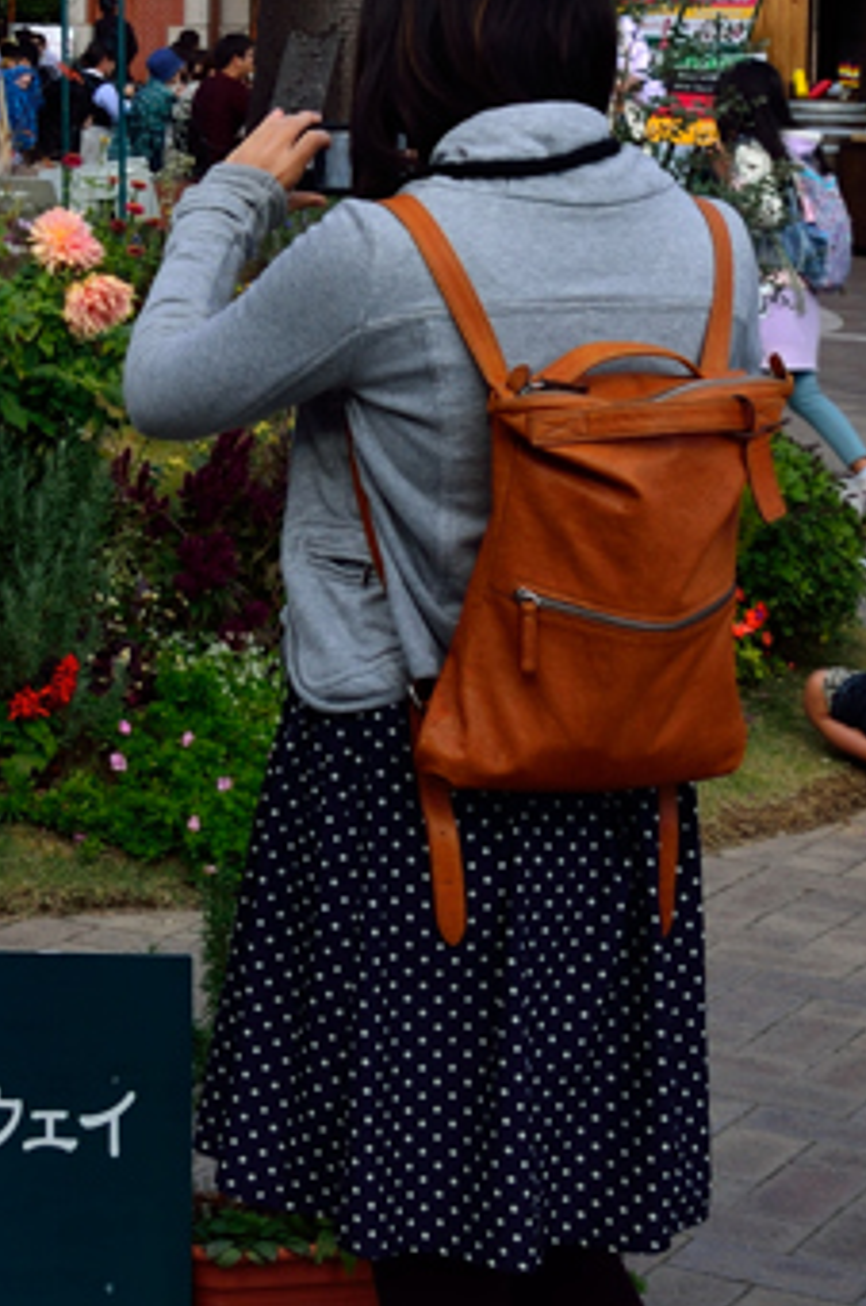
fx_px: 3587
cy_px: -134
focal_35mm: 99
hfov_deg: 13.0
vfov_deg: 19.7
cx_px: -425
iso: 100
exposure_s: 1/200
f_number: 8
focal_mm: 22
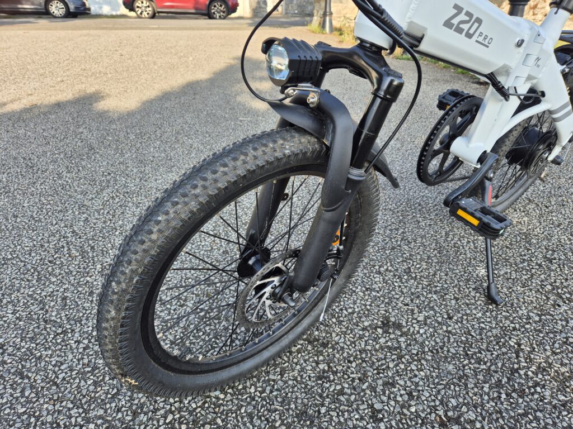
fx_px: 381
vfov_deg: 58.9
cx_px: 286
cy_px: 214
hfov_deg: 73.9
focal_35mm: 23
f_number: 1.8
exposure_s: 1/343
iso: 25
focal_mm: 5.4
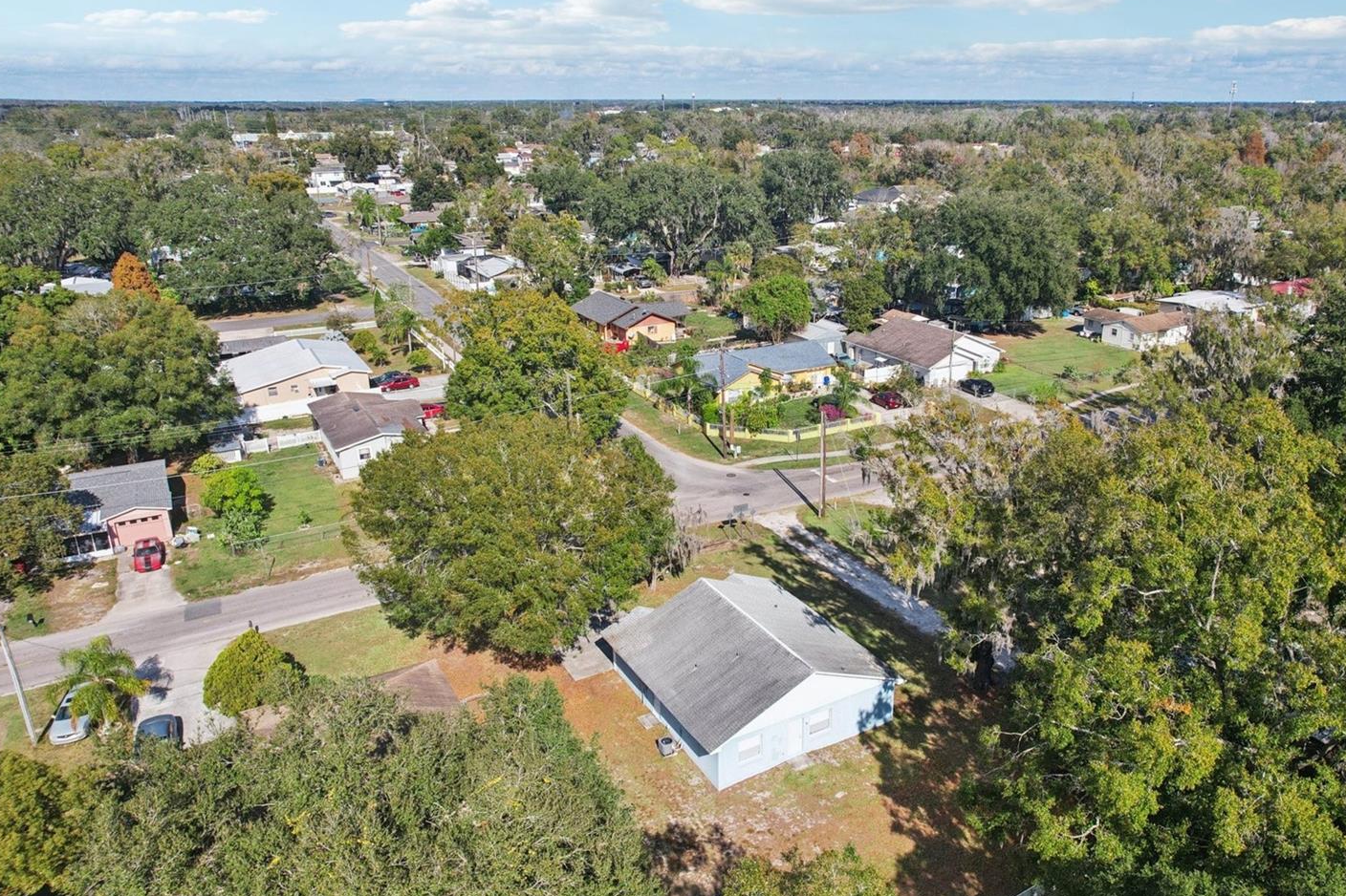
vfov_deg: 51.3
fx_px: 934
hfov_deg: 71.2
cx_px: 757
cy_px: 448
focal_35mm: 25
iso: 120
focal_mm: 8.4
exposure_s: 1/2000
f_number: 2.8
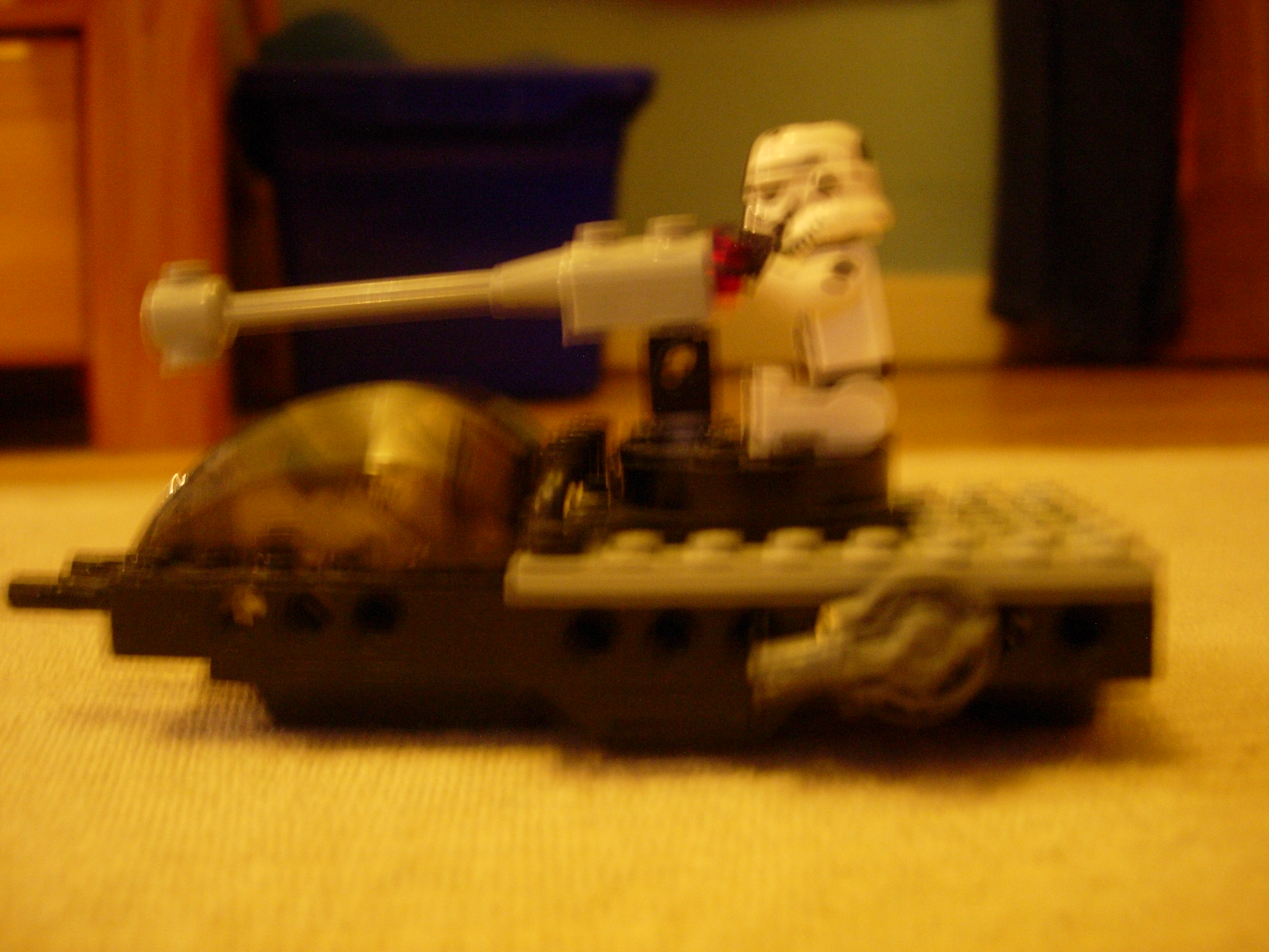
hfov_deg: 49.0
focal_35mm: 38
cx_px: 634
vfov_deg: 37.7
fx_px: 1393
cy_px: 476
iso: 200
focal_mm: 7.8
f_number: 2.8
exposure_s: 1/4
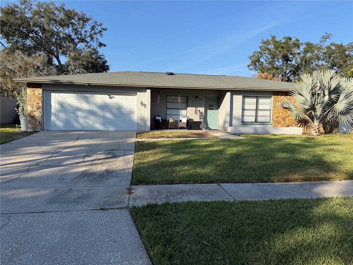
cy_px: 132
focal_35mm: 24
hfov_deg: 71.6
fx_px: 245
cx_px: 176
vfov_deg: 56.8
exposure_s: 1/3145
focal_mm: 6.76
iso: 80
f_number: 1.78
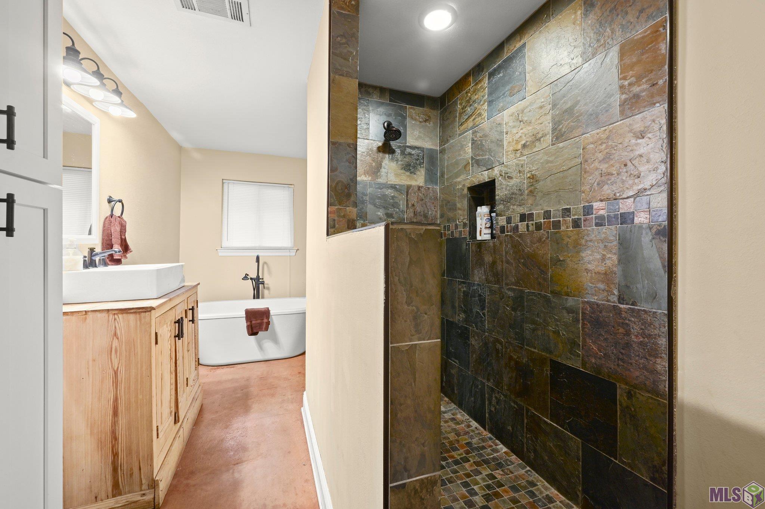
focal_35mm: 14
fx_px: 297
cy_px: 254
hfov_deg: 104.3
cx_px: 382
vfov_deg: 81.1
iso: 200
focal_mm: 14
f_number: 10
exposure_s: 1.3
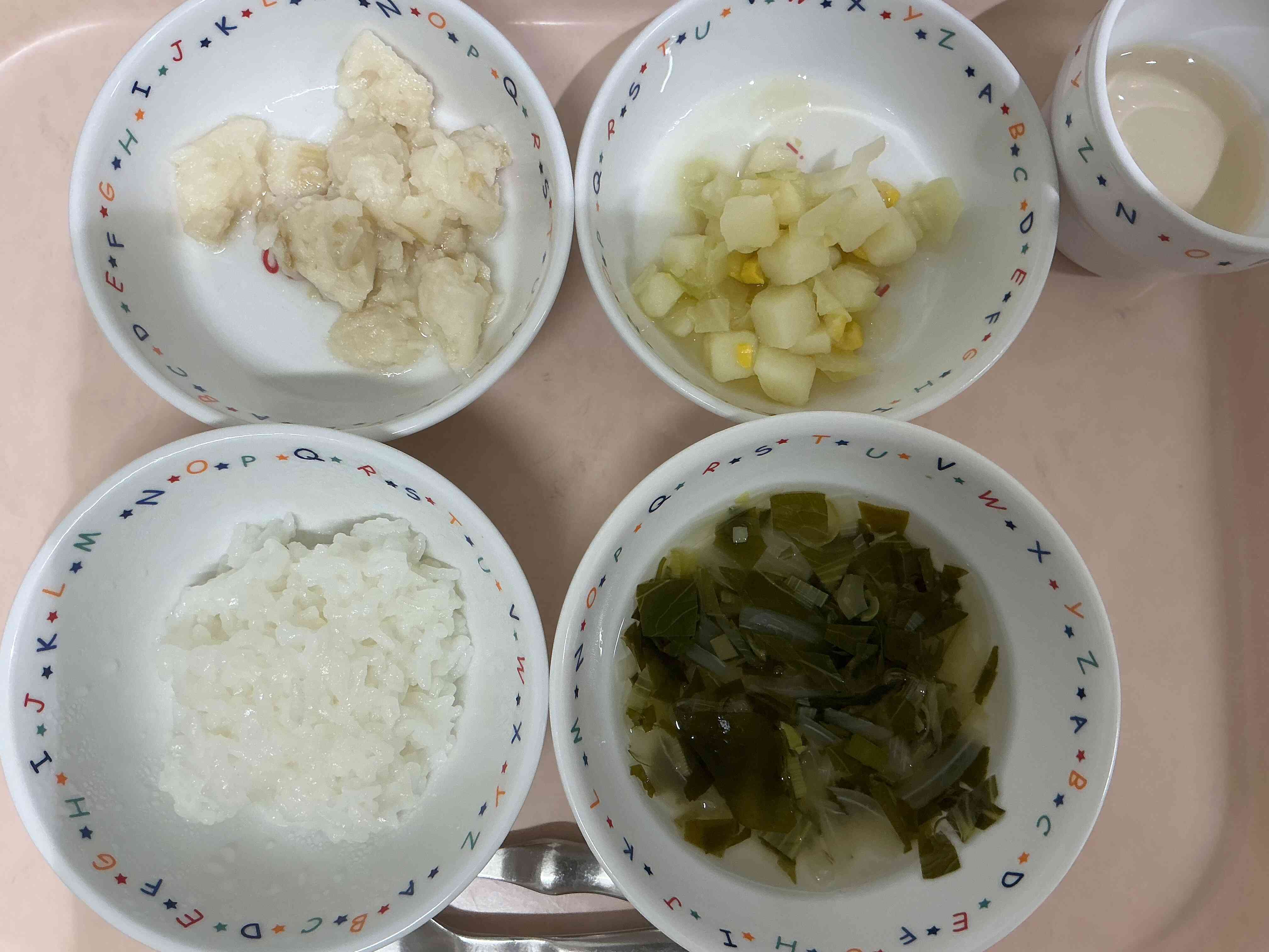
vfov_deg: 48.2
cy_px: 476
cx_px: 634
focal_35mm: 29
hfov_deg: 61.7
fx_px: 1063
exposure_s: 1/120
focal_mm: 3
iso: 64
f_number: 1.8
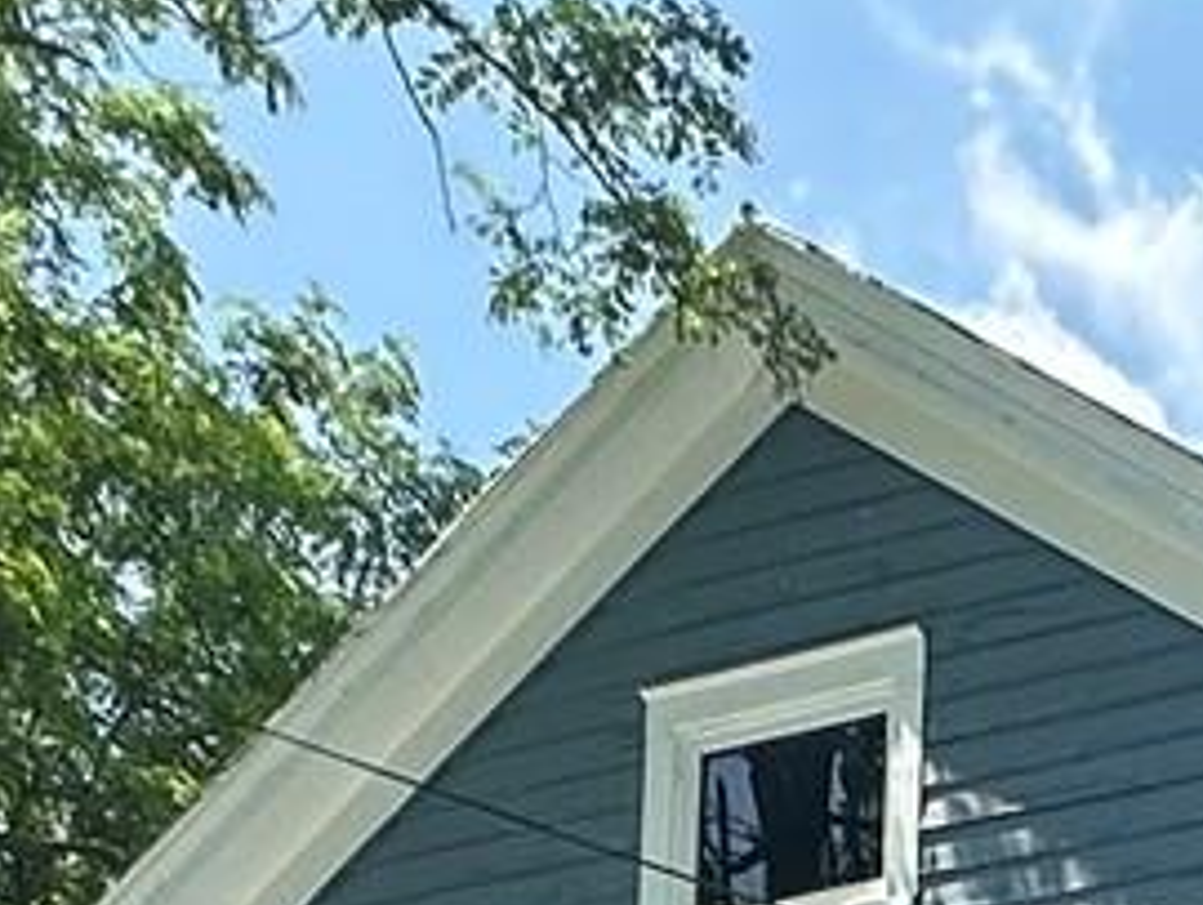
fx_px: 3687
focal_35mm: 106
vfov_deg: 11.0
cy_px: 2385
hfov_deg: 17.4
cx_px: 1559
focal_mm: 2.22
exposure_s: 1/622
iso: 40
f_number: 2.2
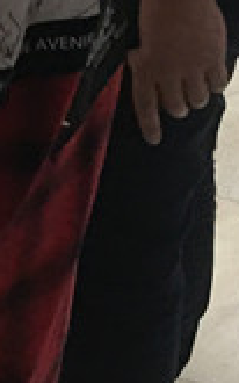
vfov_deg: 13.4
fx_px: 1554
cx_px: -415
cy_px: -142
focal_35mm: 149
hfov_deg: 7.9
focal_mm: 4.15
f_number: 2.2
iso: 80
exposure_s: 1/17
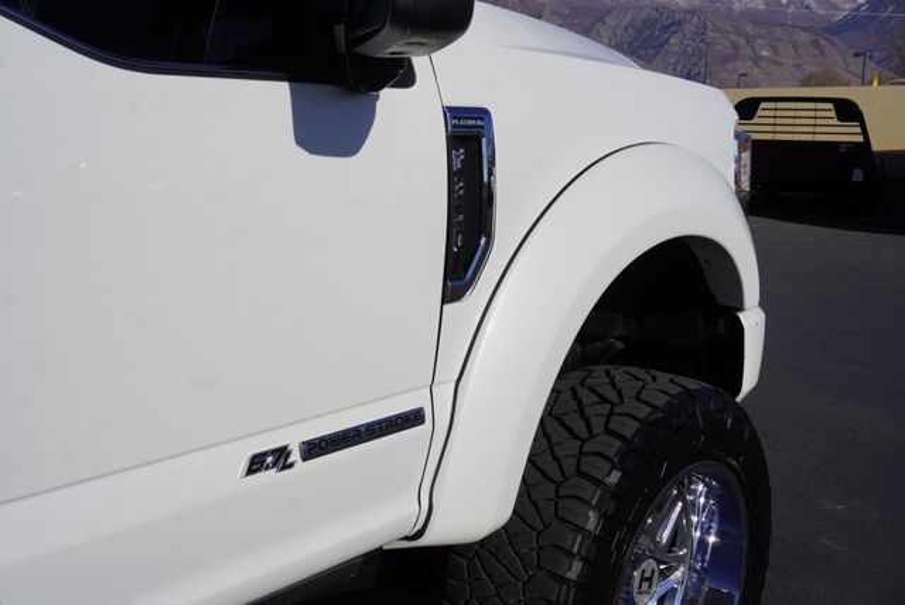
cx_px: 452
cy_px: 302
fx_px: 1057
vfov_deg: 32.0
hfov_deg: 46.4
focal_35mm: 42
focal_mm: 28
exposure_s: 1/500
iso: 100
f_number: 11
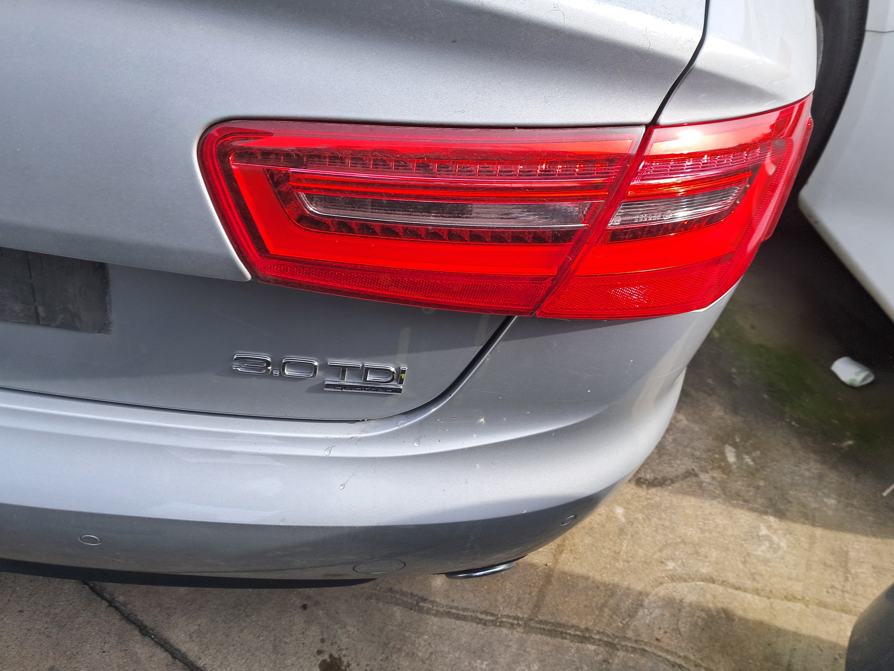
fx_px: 697
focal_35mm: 27
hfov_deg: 65.3
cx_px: 447
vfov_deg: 51.4
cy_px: 336
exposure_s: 1/321
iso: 50
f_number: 1.8
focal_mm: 4
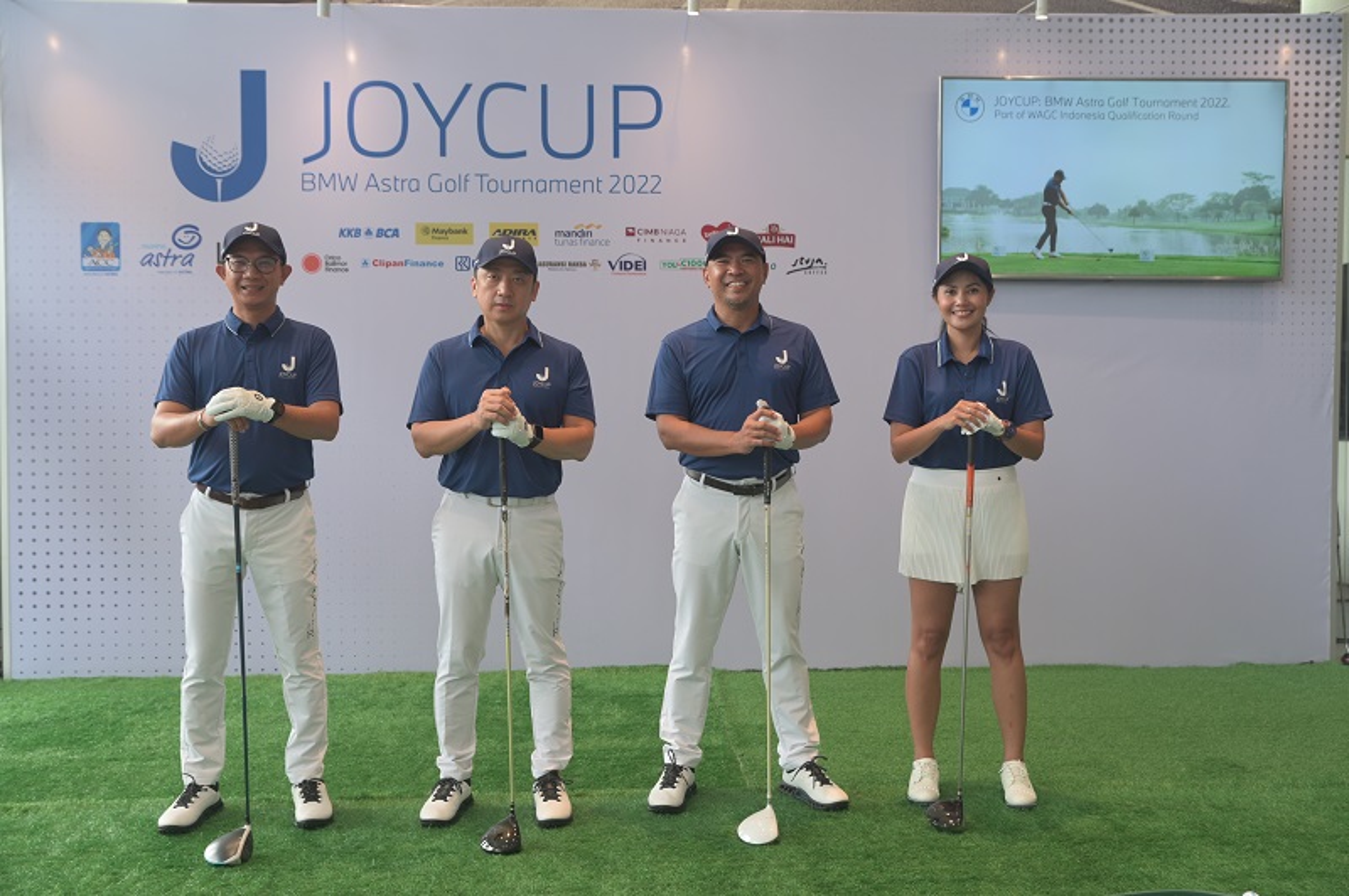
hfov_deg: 53.2
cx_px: 674
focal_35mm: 36
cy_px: 448
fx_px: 1348
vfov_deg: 36.8
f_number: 4
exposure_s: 1/15
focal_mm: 36
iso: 220
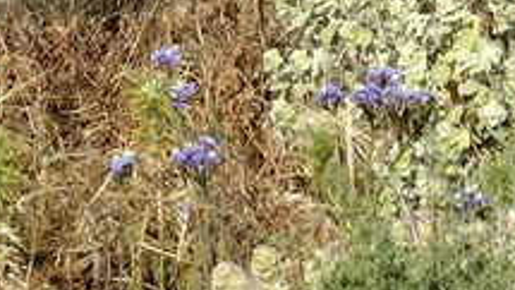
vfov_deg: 4.2
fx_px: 3619
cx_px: -31
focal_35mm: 265
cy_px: -975
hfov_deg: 8.1
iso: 200
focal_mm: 34
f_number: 10
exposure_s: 1/320
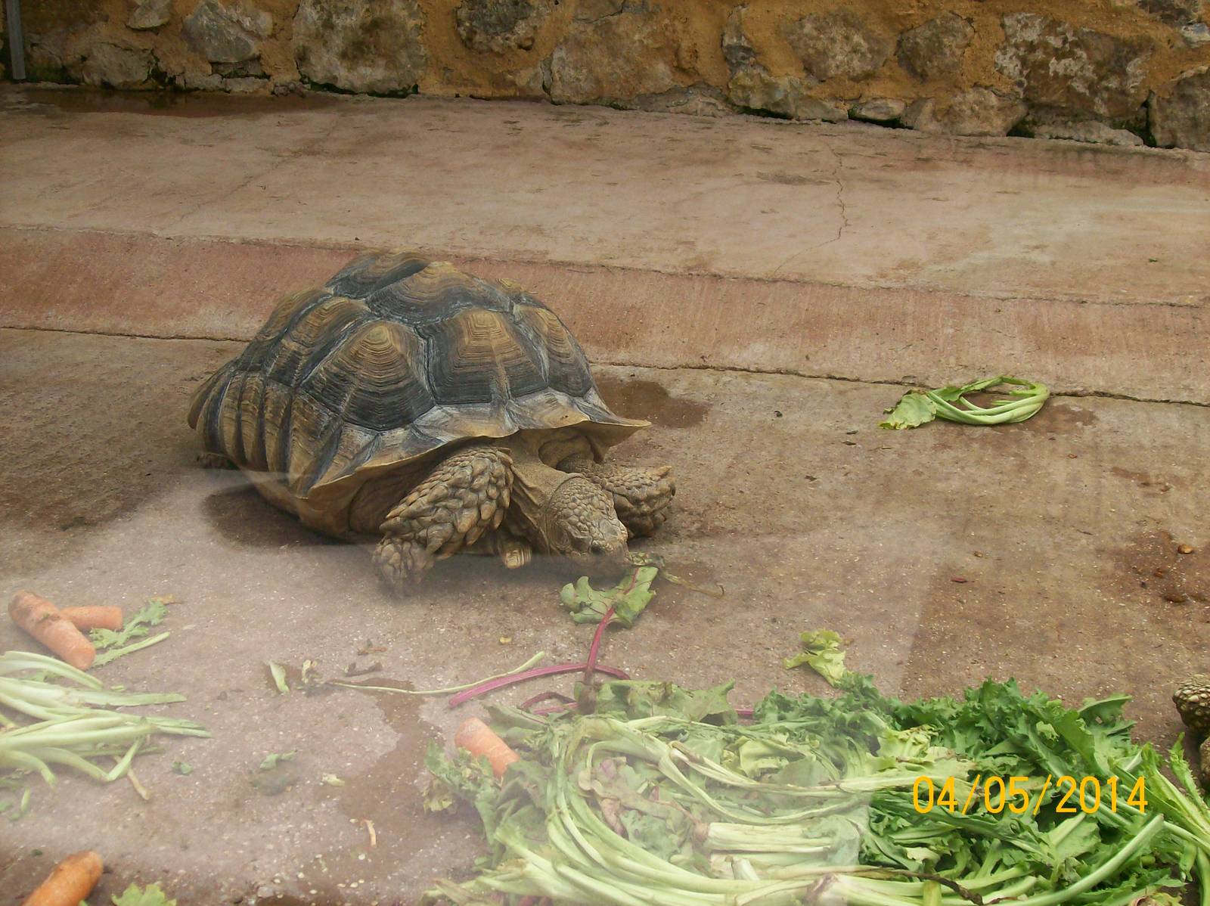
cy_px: 453
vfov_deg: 32.1
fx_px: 1572
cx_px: 605
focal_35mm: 45
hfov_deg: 42.1
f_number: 3
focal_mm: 7.6
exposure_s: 1/494
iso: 80
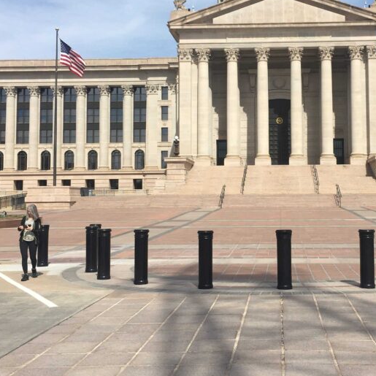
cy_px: 147
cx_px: 256
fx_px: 627
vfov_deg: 33.3
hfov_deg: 33.1
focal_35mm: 51
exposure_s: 1/2404
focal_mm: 4.15
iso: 25
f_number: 2.2
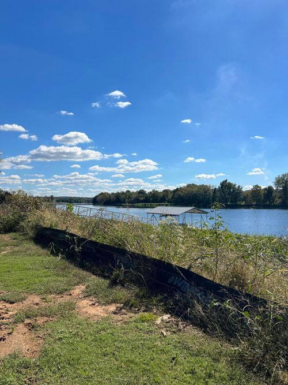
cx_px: 144
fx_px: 289
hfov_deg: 53.0
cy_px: 192
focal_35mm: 26
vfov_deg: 67.3
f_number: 1.5
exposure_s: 1/6579
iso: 50
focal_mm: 5.7
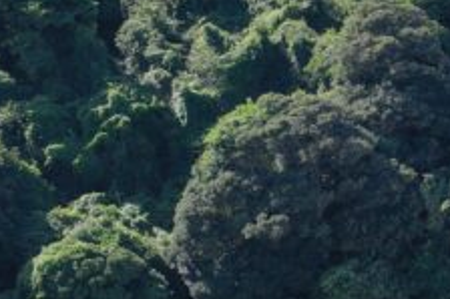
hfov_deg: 15.4
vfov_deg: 10.9
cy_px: 339
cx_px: 651
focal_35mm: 124
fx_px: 1549
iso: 100
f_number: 2.8
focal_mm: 10.26
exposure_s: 1/1000
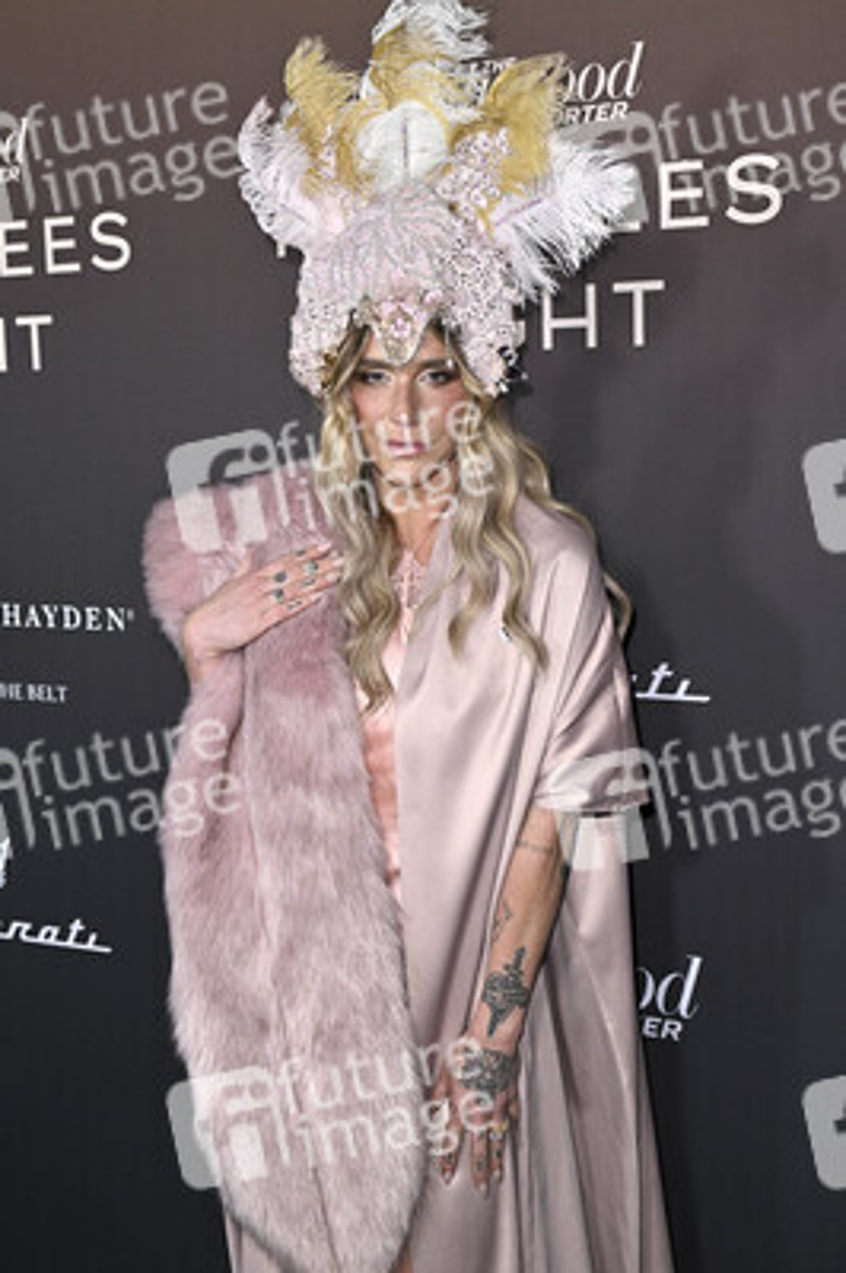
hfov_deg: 24.6
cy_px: 636
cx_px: 423
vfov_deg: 36.3
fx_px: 1942
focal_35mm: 55
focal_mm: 55
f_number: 6.3
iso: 2000
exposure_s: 1/320
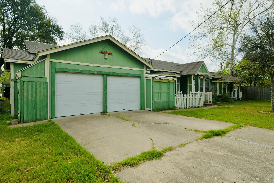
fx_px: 145
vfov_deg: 64.5
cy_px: 92
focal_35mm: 19
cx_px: 137
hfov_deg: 86.9
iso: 250
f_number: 10
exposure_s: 1/320
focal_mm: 13
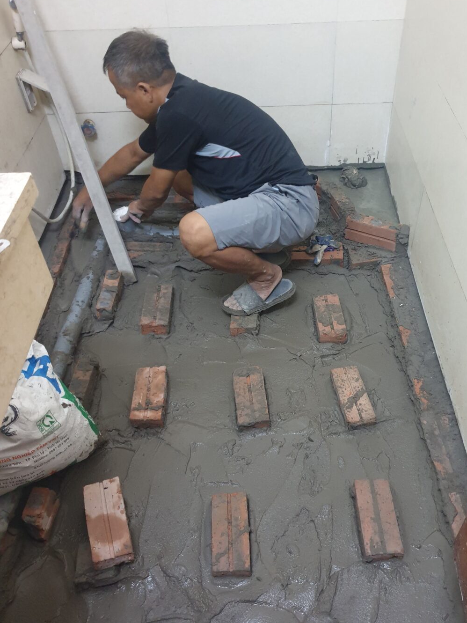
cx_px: 269
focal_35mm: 30
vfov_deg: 60.0
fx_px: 540
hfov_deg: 46.6
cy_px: 323
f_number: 1.5
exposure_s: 1/14
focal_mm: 4.3
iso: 250
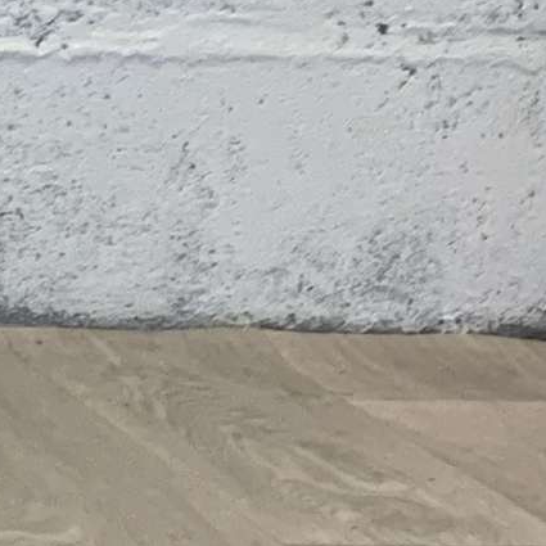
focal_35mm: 218
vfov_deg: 7.9
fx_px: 3890
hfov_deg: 6.5
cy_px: -283
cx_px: -1620
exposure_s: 1/100
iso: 100
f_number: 1.8
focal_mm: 4.25
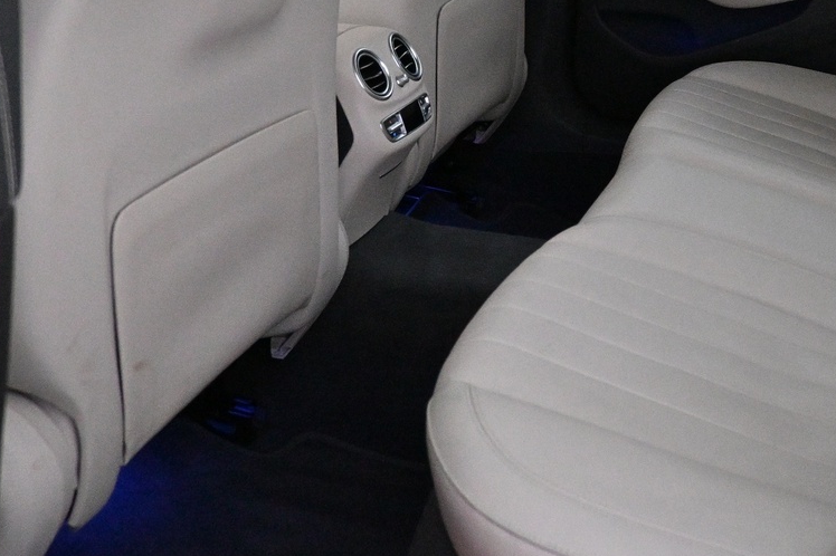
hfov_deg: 37.6
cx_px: 587
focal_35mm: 52
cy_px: -9
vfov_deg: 24.7
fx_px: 1207
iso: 4000
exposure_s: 1/160
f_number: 3.5
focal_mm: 16
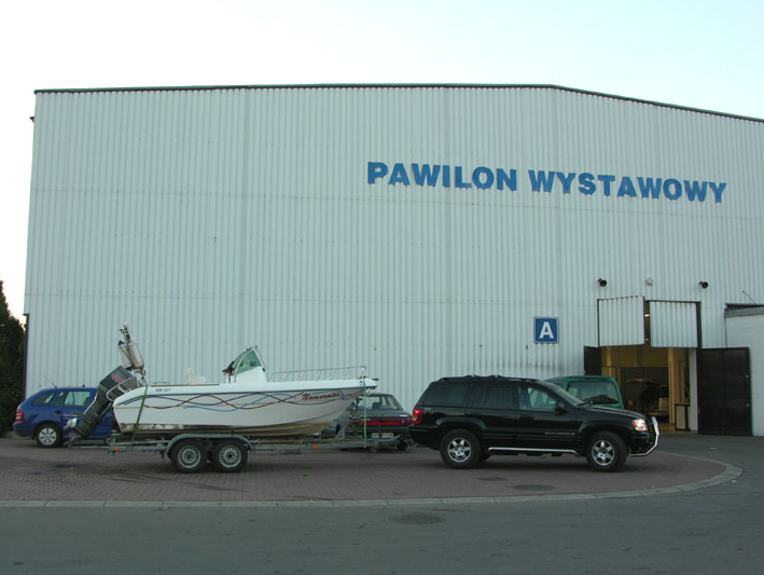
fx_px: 817
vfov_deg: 38.7
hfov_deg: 50.1
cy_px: 290
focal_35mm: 37
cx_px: 385
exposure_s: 1/14
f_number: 5
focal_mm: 8.9
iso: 50
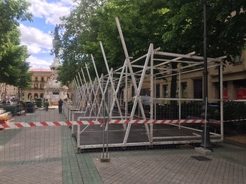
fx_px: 206
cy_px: 92
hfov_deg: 61.7
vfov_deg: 48.2
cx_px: 123
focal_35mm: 29
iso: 25
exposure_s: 1/818
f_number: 2.2
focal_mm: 4.15
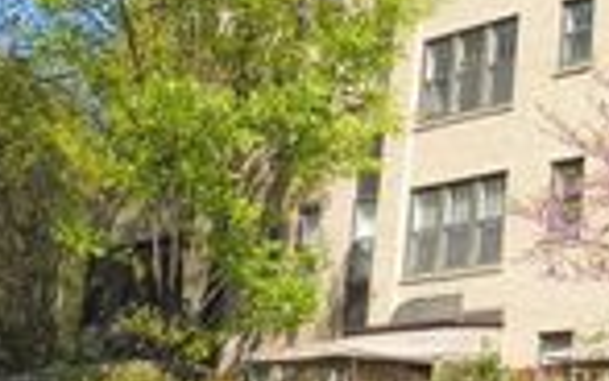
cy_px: -151
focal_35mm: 108
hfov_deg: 17.2
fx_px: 1793
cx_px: 936
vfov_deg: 11.7
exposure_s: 1/800
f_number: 4.5
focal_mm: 5.4
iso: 100
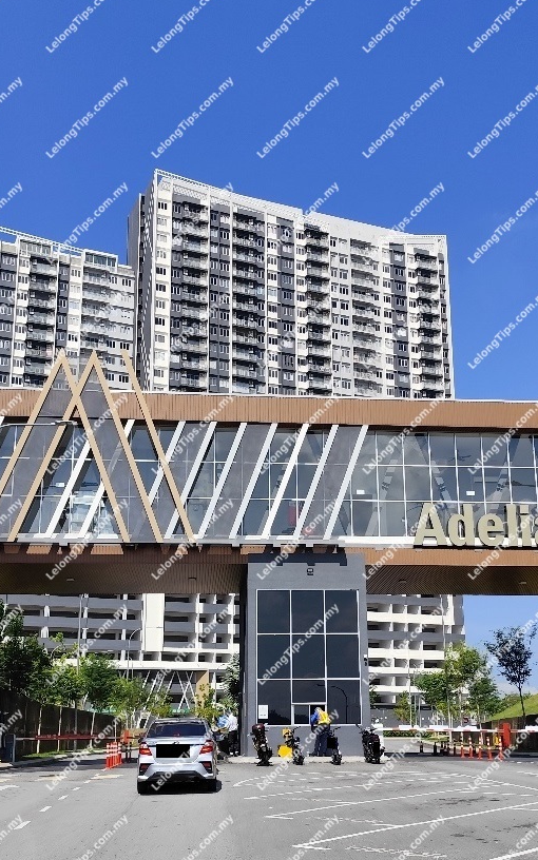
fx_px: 845
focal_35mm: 36
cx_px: 353
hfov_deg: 35.0
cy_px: 435
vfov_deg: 54.0
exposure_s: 1/1508
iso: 50
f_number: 1.65
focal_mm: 6.14
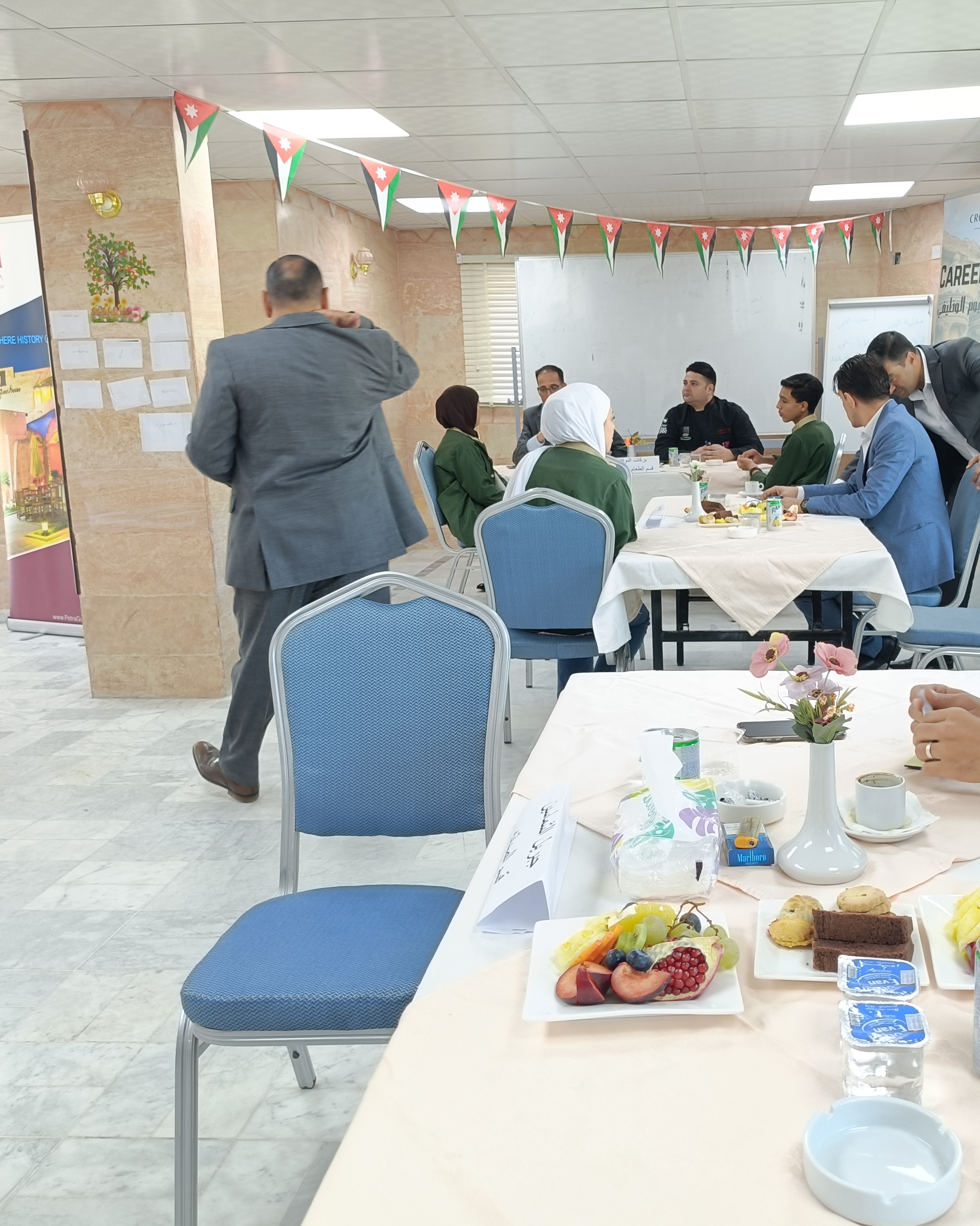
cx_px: 646
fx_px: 1196
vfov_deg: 54.2
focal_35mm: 33
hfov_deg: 44.0
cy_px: 621
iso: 556
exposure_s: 1/50
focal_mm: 4.7
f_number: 1.7
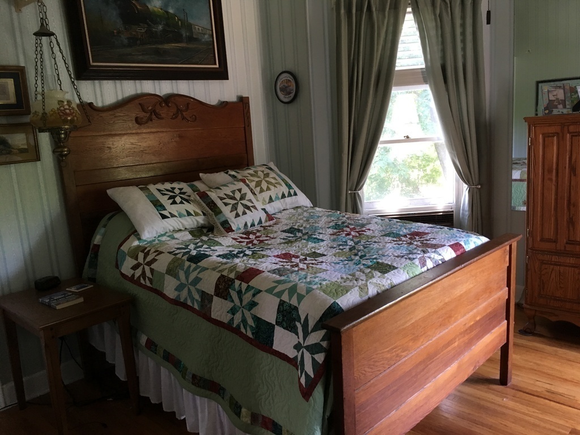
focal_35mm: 29
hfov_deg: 61.7
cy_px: 218
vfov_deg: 48.2
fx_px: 486
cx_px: 290
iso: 100
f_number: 2.2
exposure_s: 1/30
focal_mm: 4.15
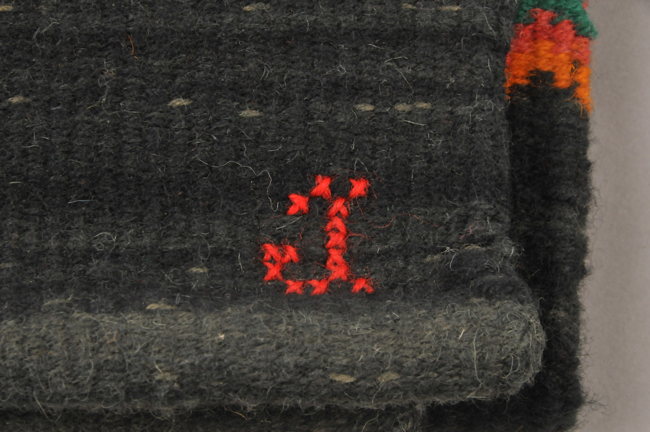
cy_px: 216
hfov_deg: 8.1
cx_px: 325
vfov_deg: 5.4
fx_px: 4599
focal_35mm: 255
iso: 1000
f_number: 20
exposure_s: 1/125
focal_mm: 170
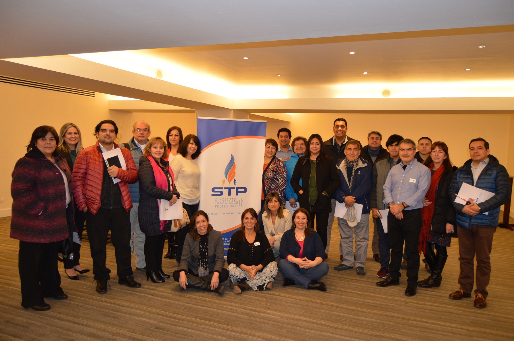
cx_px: 257
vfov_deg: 47.8
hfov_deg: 67.4
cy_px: 170
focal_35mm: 27
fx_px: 385
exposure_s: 1/60
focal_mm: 18
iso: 450
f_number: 3.5
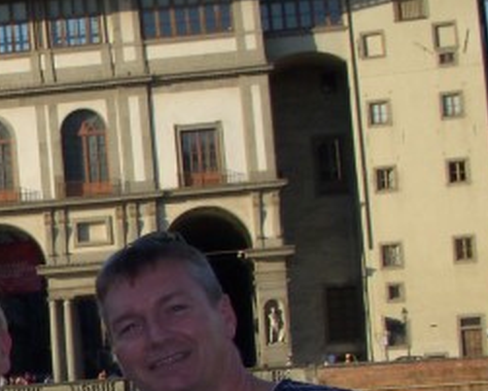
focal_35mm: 118
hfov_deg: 15.3
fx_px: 1705
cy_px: 315
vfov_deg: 13.0
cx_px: -198
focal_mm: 6.3
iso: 100
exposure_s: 1/1000
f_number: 3.3
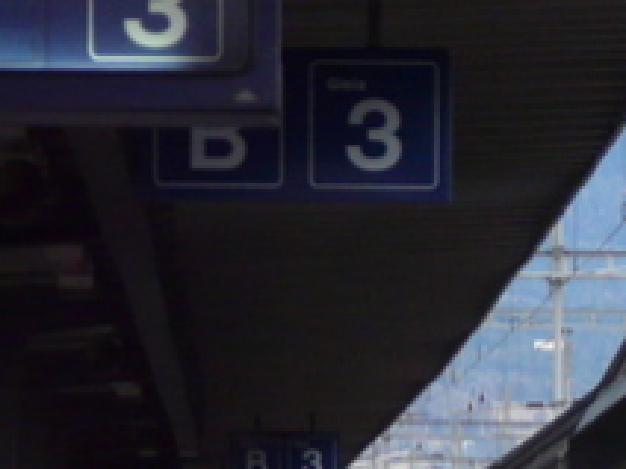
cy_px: 608
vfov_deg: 2.7
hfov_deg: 3.6
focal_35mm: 551
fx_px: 9964
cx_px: 1249
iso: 200
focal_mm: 19.2
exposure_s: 1/125
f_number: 3.6
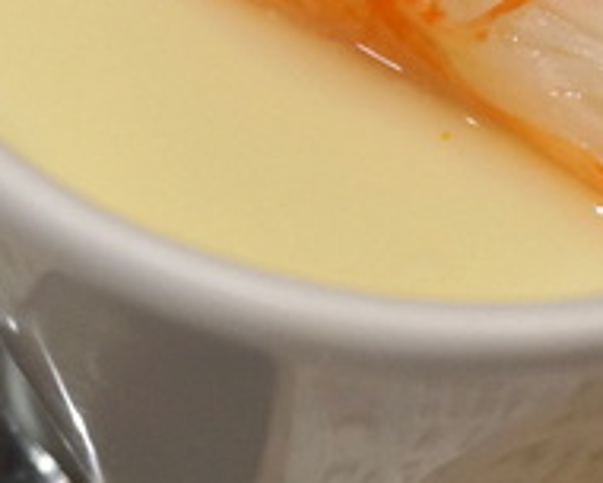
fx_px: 2955
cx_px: 111
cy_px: -84
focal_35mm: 166
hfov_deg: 11.6
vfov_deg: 9.2
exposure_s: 1/60
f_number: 5.6
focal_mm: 35
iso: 1250
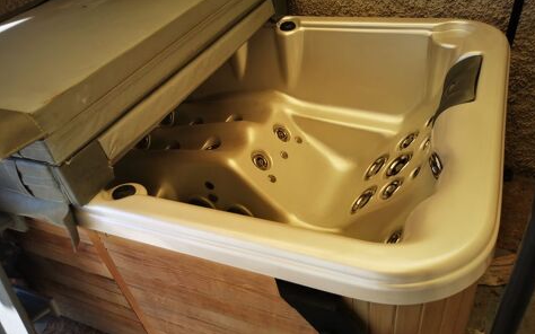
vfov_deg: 43.1
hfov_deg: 64.6
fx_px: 423
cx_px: 270
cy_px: 181
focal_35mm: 29
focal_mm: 5.58
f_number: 1.8
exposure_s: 1/729
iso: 50
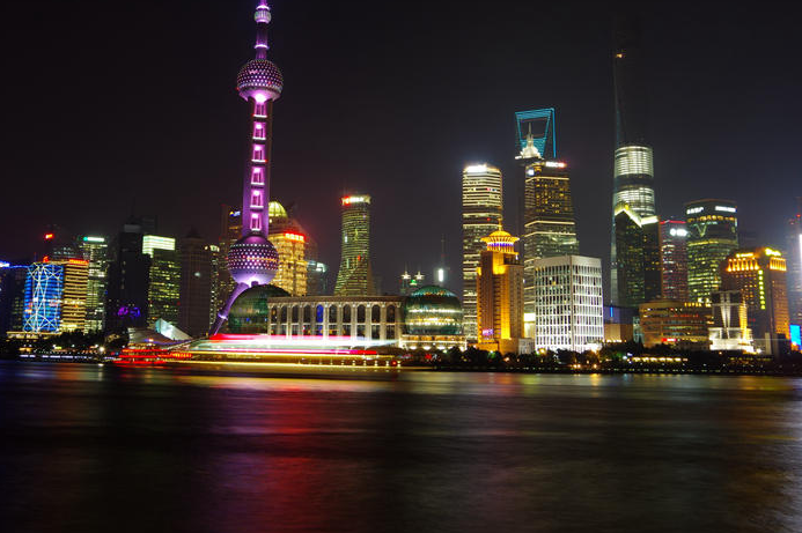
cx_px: 352
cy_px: 192
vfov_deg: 35.6
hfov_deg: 51.8
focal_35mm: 37
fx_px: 824
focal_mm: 18
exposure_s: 15
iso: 125
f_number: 13
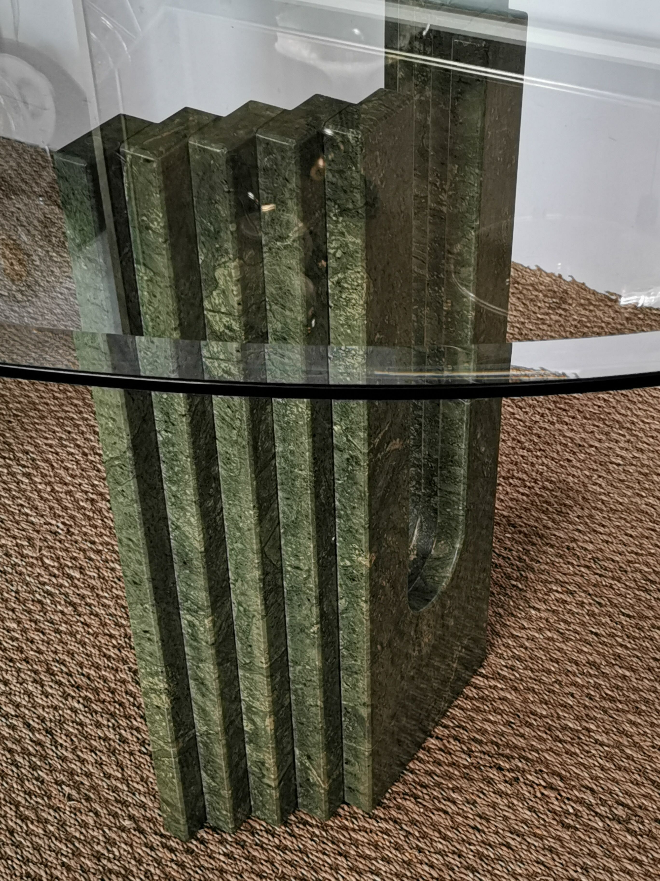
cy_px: 440
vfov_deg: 36.8
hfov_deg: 28.0
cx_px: 330
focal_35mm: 52
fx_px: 1322
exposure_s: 5
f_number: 1.8
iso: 125
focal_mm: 5.58
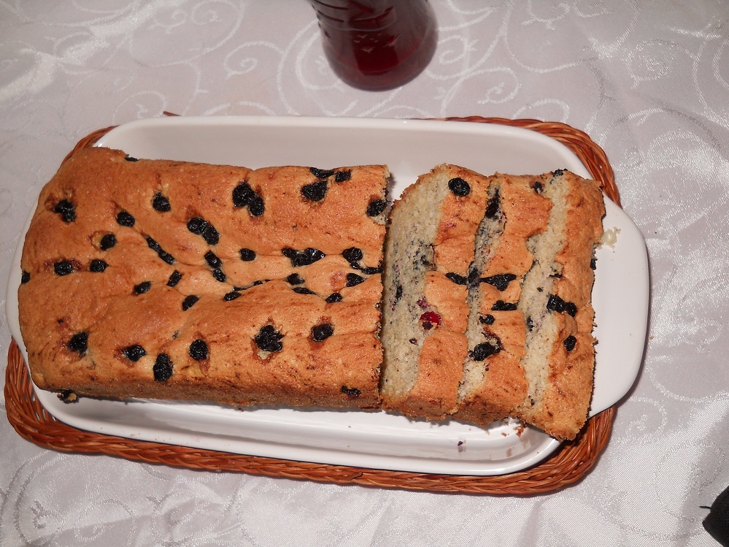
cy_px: 274
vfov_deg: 35.1
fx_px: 863
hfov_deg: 45.8
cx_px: 364
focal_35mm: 41
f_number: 5.5
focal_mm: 6.72
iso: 80
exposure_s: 1/30
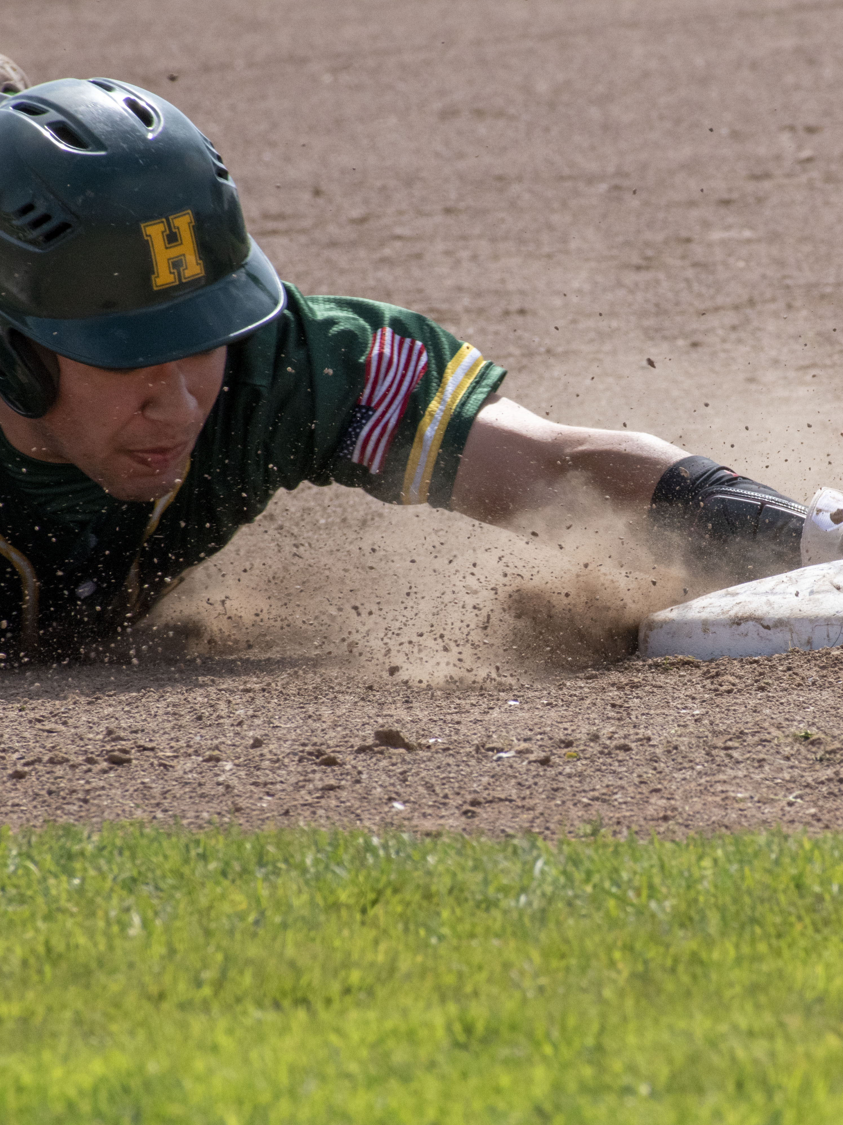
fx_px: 21108
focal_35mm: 650
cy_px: 563
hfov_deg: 2.3
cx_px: 620
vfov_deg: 3.1
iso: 800
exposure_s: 1/1000
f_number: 13
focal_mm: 300
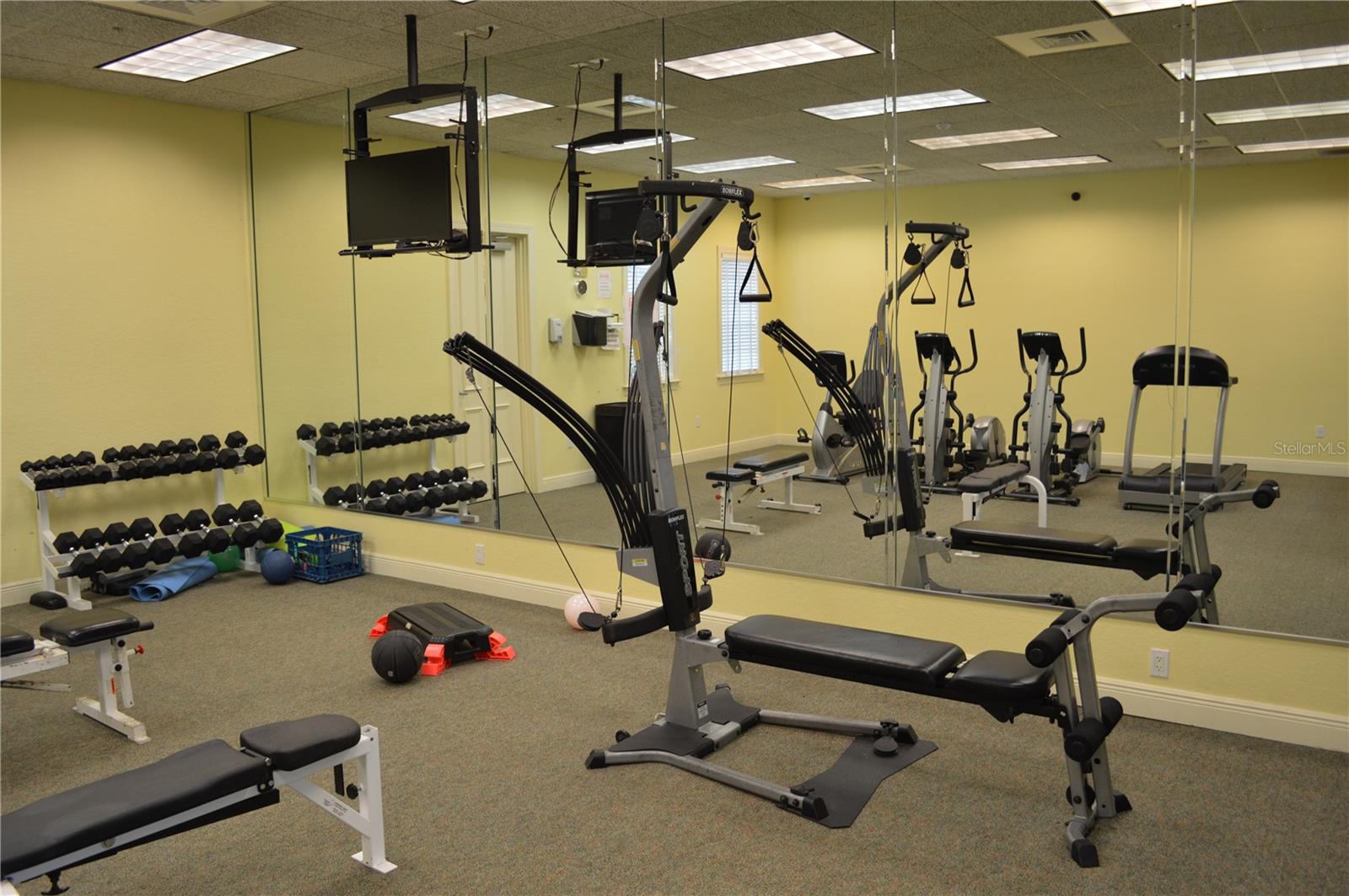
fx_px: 1011
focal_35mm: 27
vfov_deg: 47.8
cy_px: 448
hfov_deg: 67.4
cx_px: 674
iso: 400
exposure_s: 1/60
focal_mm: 18
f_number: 4
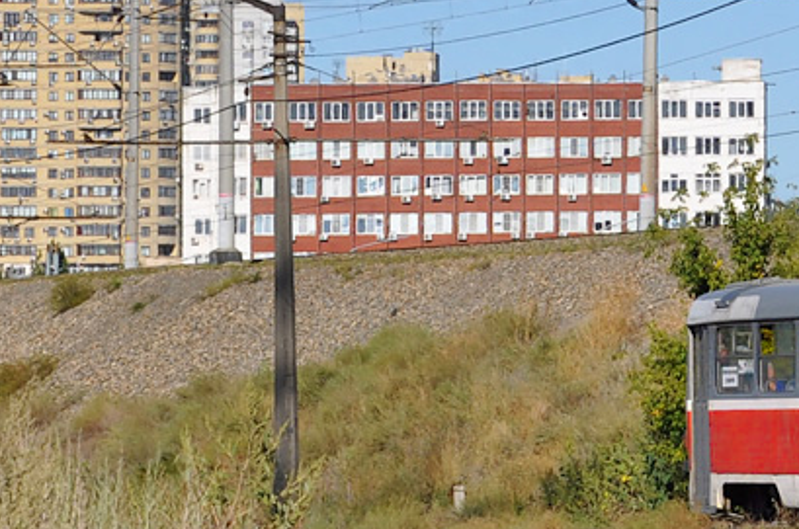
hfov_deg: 7.9
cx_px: 975
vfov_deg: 5.3
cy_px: 116
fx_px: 5693
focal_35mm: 257
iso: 200
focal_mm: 50
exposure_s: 1/640
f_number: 9
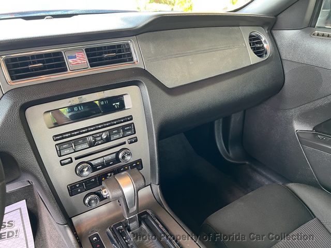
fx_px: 249
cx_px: 166
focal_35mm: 26
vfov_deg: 53.1
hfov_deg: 67.3
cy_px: 124
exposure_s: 1/60
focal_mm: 5.7
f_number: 1.5
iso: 160
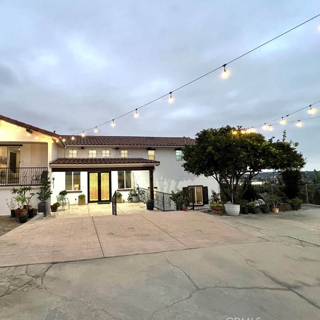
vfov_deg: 87.4
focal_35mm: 16
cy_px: 161
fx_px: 167
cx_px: 116
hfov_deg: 85.4
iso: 800
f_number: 1.8
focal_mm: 1.57
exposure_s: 1/60
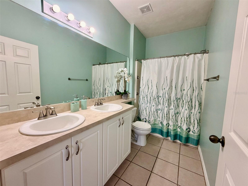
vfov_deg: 85.7
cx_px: 124
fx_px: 100
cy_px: 93
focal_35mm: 14
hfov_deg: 102.1
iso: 200
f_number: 2.2
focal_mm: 2.22
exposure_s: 1/120
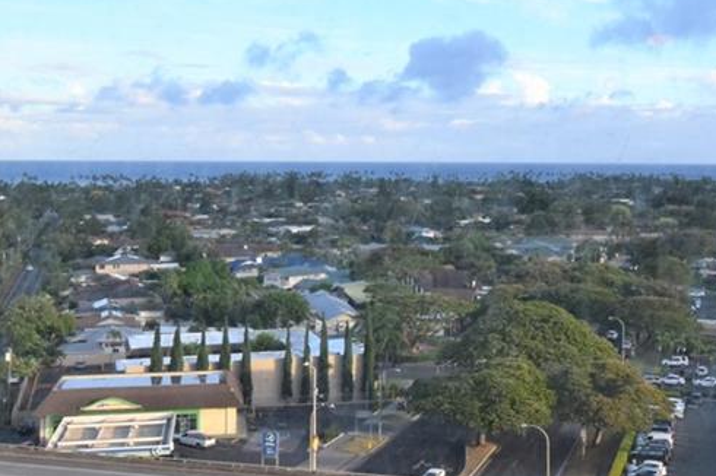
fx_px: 974
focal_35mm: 49
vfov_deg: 27.2
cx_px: 419
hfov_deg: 40.2
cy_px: 128
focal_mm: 10
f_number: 9
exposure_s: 1/100
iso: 400
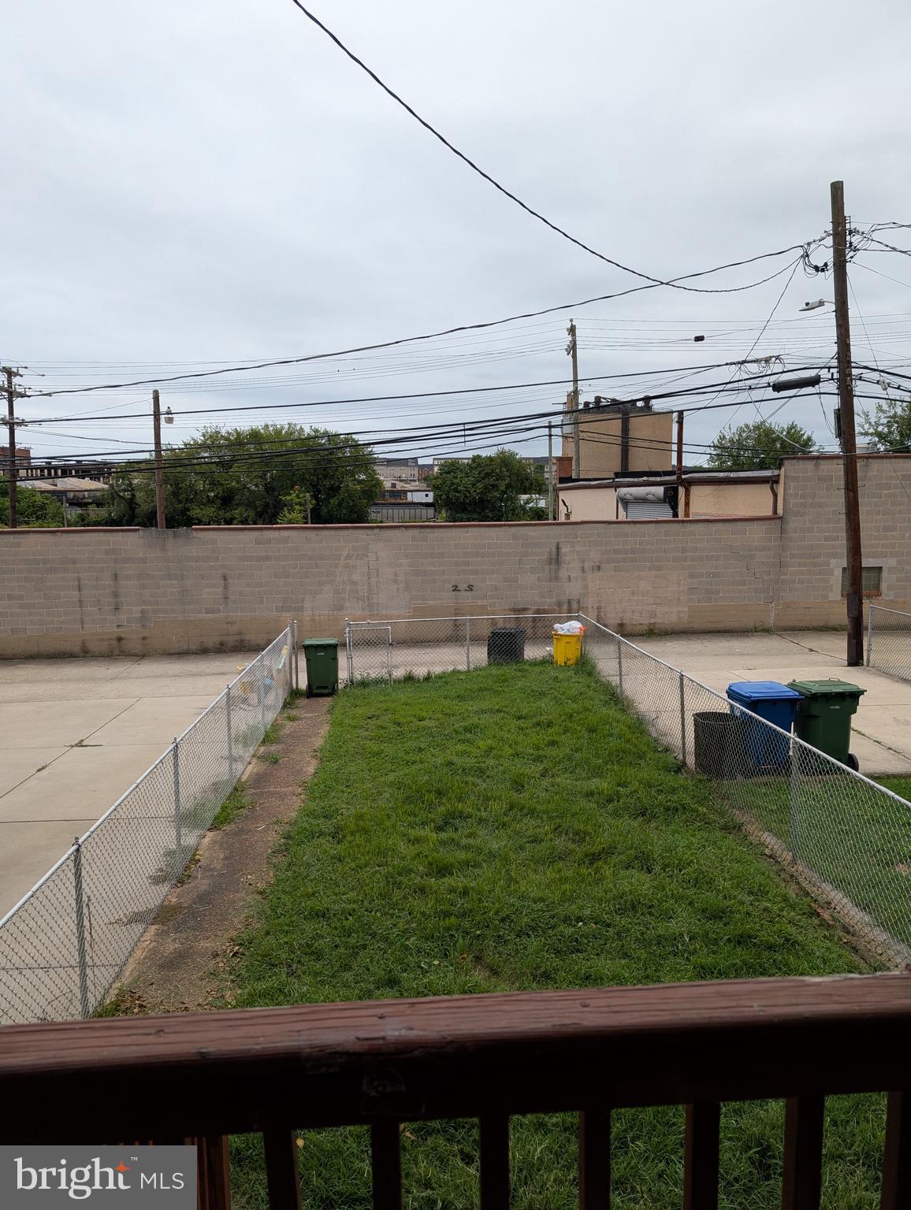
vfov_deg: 71.5
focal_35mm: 24
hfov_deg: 56.9
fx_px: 840
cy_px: 605
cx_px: 456
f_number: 1.68
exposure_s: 1/407
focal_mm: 6.9
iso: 22
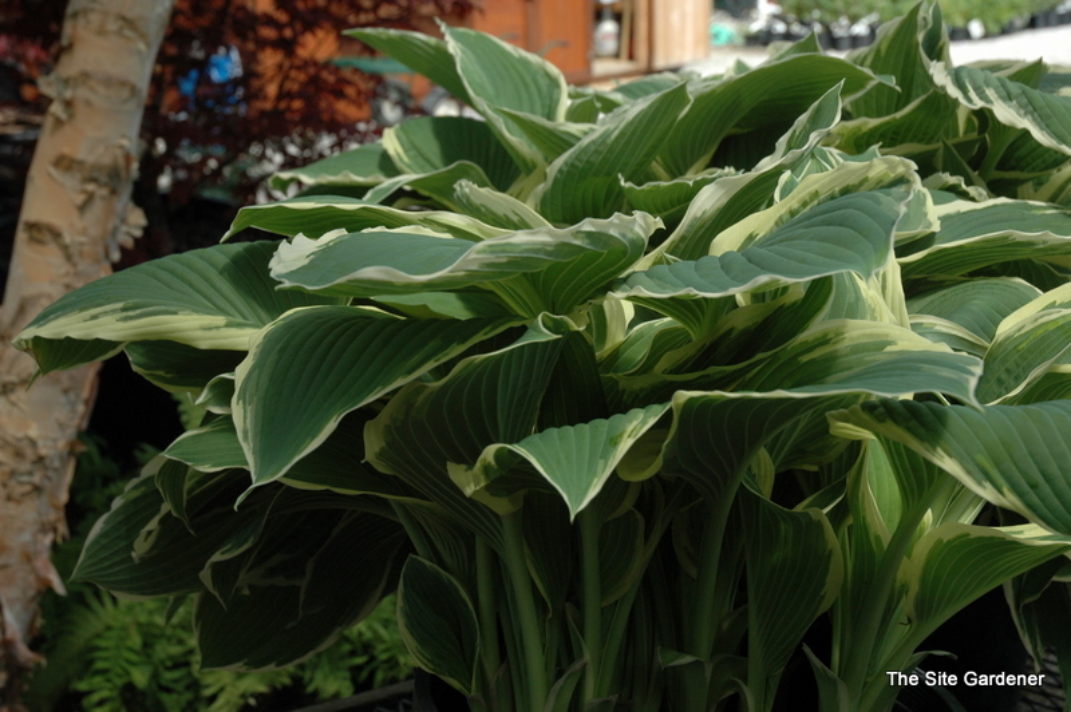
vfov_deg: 23.7
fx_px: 1694
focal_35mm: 57
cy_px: 356
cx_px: 536
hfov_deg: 35.1
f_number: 9.5
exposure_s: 1/250
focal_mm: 38
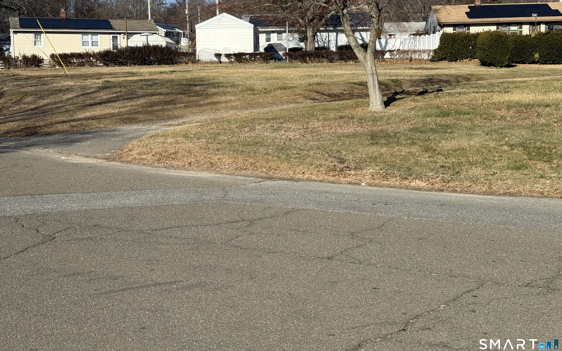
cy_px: 143
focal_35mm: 51
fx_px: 781
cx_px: 281
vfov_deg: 25.3
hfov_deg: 39.6
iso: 64
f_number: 1.78
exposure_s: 1/5208
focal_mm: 6.76
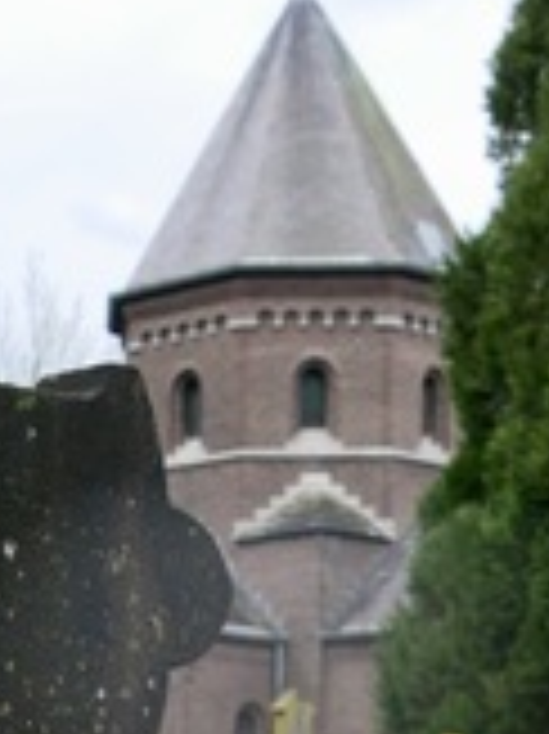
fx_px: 2710
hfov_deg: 11.3
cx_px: -180
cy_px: 997
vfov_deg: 14.6
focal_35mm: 128
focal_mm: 17
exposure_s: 1/161
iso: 200
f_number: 5
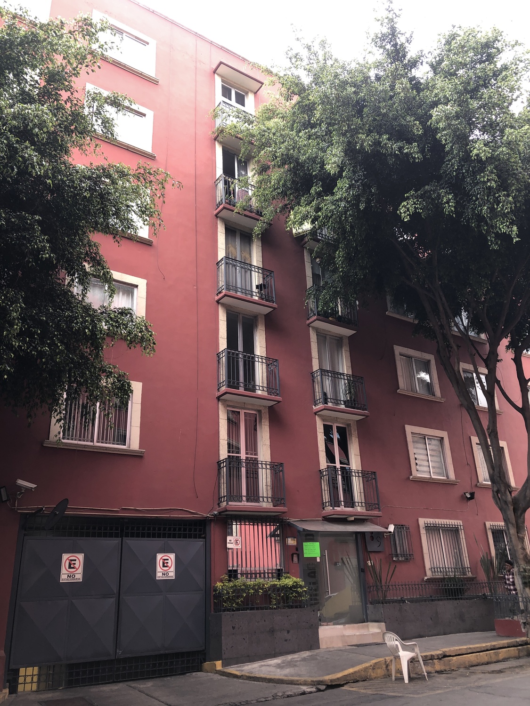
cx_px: 265
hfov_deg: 49.7
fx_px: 572
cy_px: 353
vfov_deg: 63.4
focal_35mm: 28
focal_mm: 3.99
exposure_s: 1/120
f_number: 1.8
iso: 32
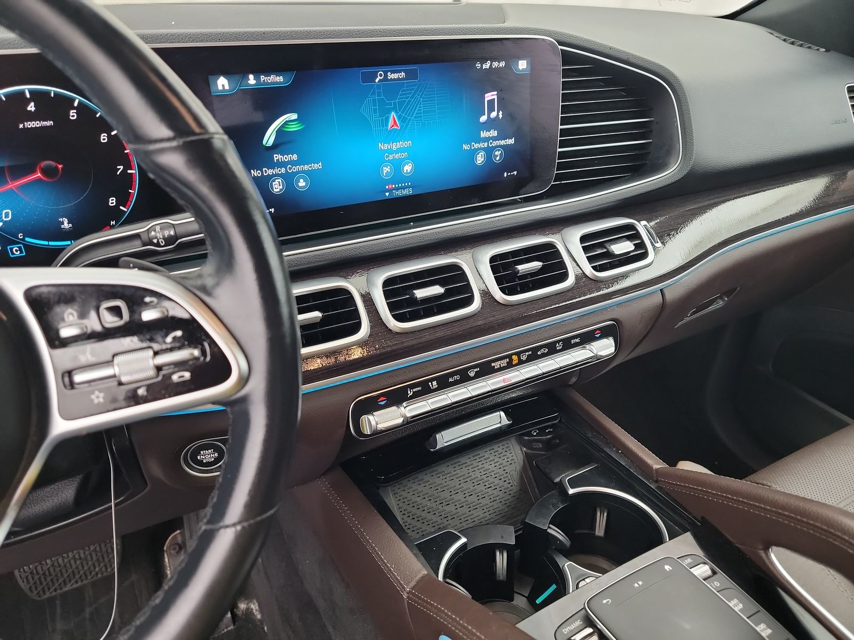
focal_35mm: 24
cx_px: 427
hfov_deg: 71.6
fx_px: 592
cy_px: 320
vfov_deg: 56.8
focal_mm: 6.7
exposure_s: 1/39
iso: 784
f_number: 1.8
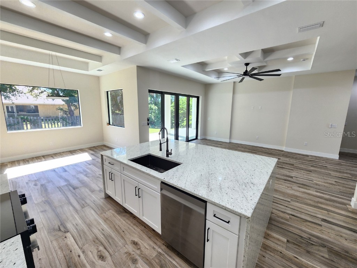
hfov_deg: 106.2
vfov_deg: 89.9
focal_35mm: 13
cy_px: 134
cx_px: 178
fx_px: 134
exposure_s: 1/60
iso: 64
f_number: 2.2
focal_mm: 2.2
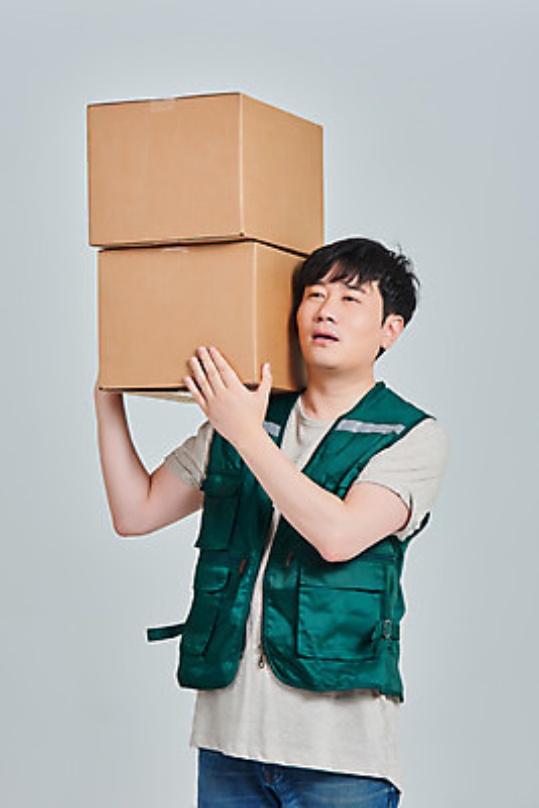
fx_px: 2737
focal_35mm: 122
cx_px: 270
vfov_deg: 16.8
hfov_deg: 11.2
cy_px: 404
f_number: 14
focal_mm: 122
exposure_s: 1/125
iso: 100
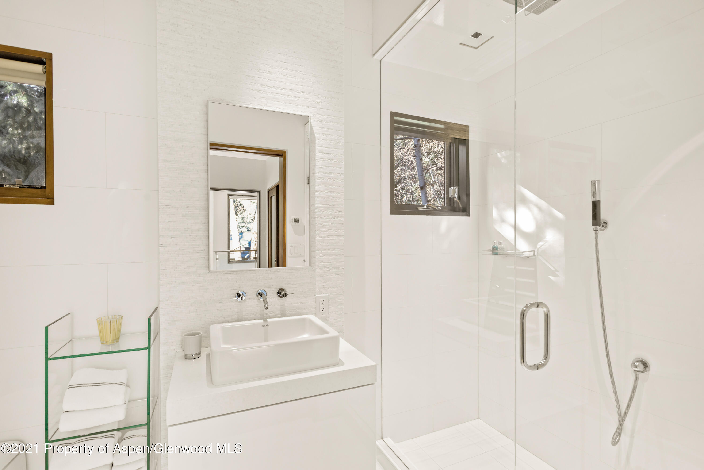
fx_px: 333
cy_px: 235
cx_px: 352
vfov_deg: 70.5
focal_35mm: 17
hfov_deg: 93.3
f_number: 7.1
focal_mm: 17
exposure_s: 1/10
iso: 500
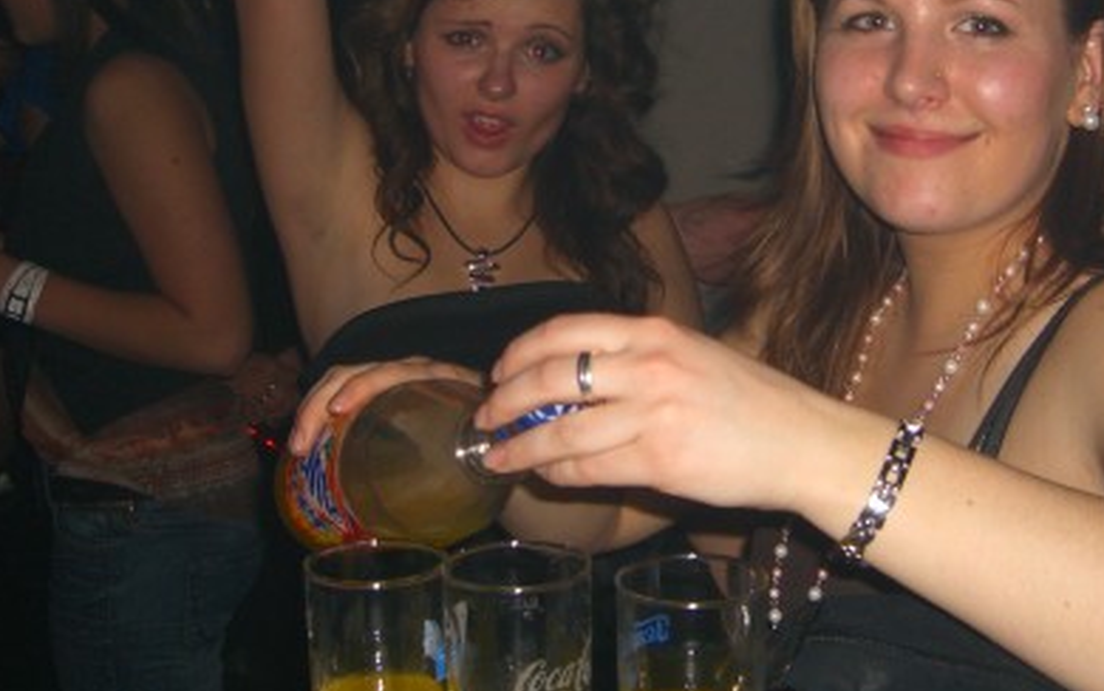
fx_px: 1866
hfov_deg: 32.8
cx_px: 694
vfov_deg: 20.9
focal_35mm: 62
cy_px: 215
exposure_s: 1/60
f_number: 2.8
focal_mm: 7.9
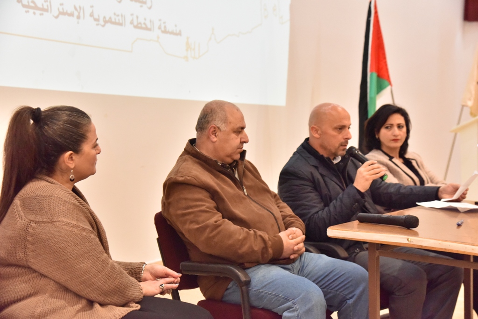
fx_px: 823
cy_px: 160
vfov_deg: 21.9
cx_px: 239
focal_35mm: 62
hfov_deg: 32.4
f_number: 5.6
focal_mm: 62
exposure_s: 1/250
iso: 8000
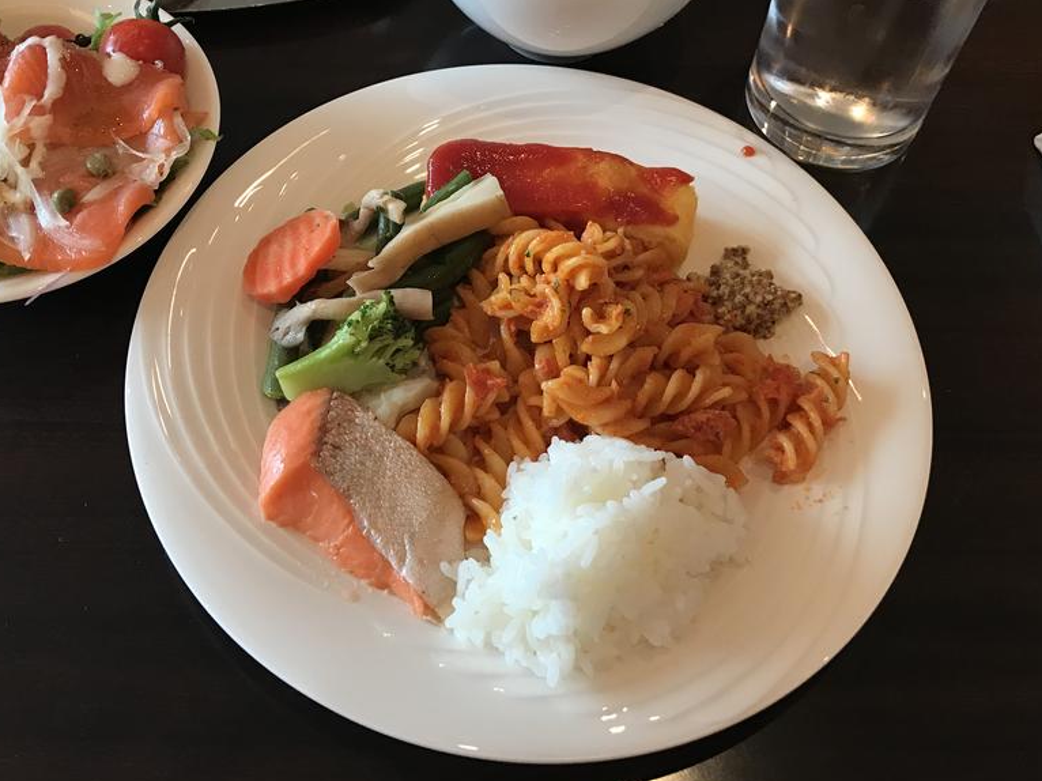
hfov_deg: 47.7
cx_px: 447
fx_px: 1174
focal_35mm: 39
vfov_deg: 36.6
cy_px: 299
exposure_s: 1/33
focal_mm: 3.99
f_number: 1.8
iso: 40
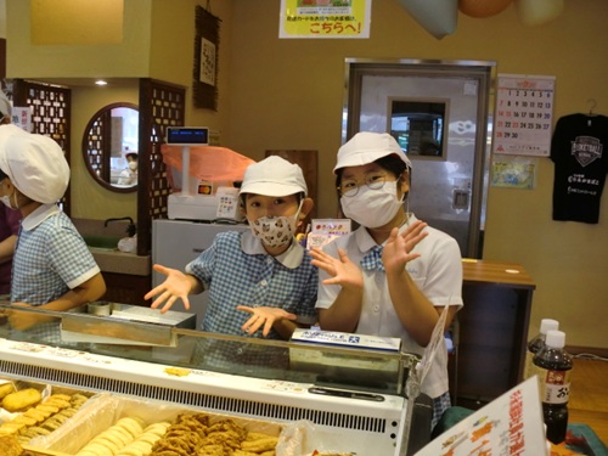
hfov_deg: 52.6
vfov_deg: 40.7
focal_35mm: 35
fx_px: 615
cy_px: 228
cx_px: 304
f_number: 3.1
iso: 125
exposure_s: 1/60
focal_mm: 6.3
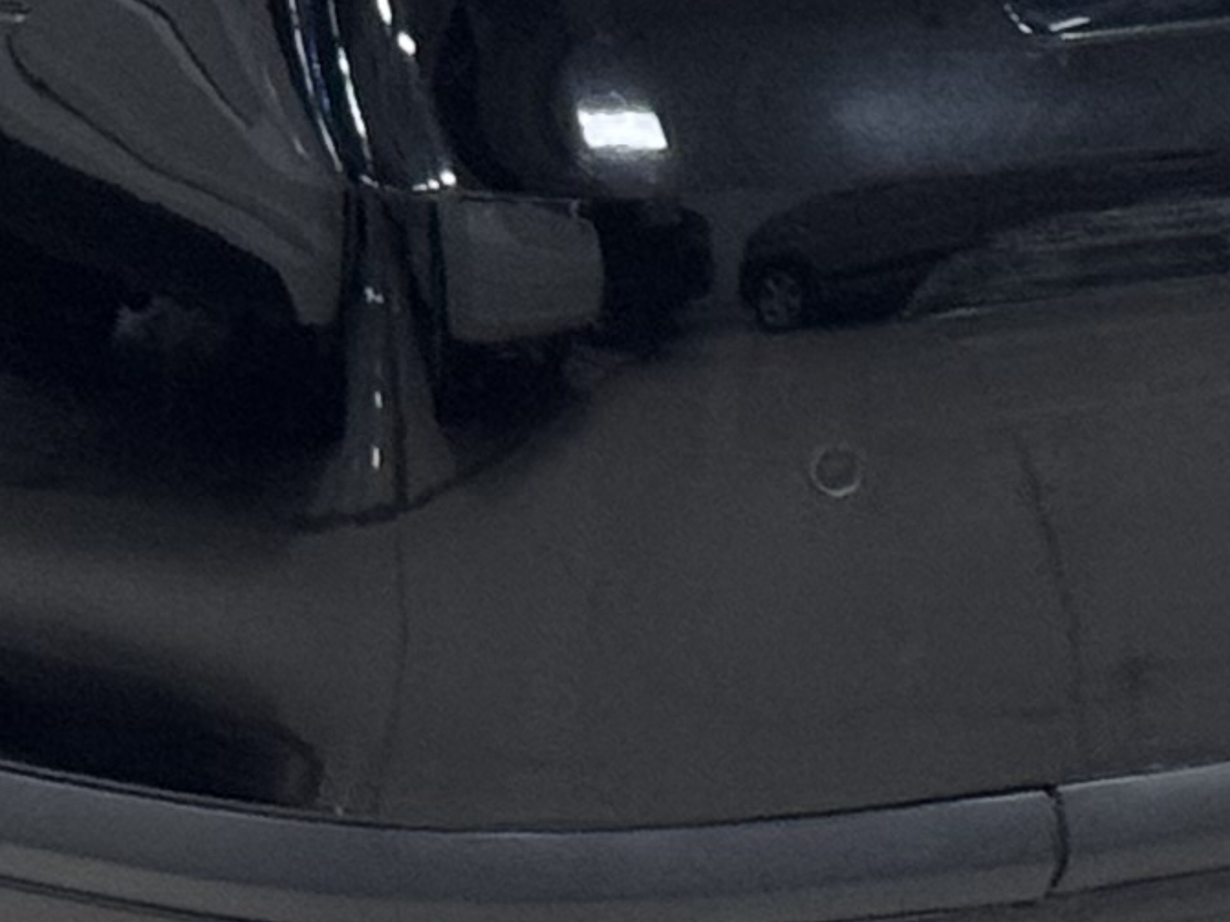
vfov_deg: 5.1
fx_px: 10233
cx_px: 392
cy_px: -485
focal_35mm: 288
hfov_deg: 6.9
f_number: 1.78
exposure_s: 1/50
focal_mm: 6.76
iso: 250
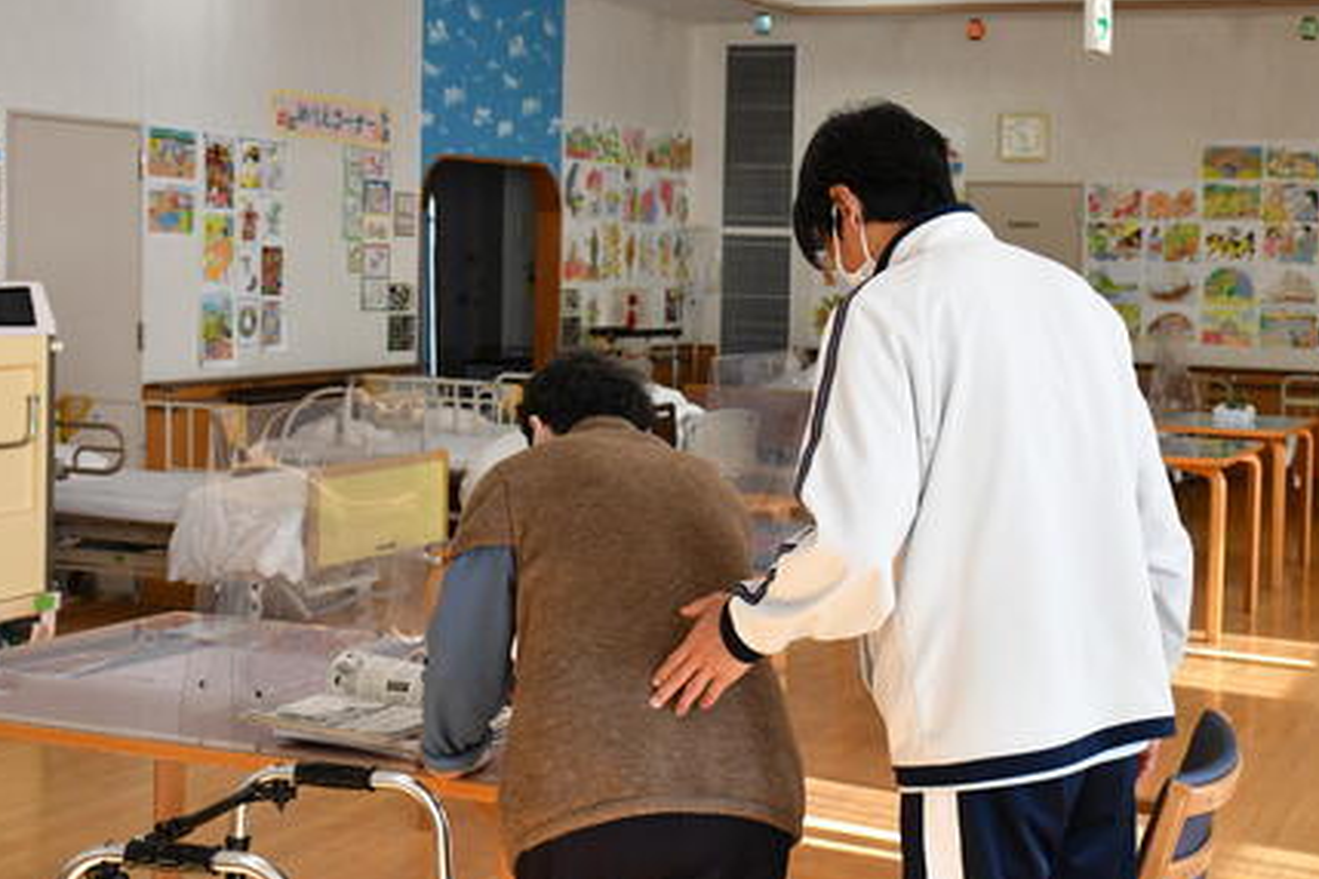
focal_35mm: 56
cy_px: 335
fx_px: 2052
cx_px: 855
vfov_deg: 24.1
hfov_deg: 35.4
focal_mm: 27
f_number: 4
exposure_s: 1/500
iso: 1600
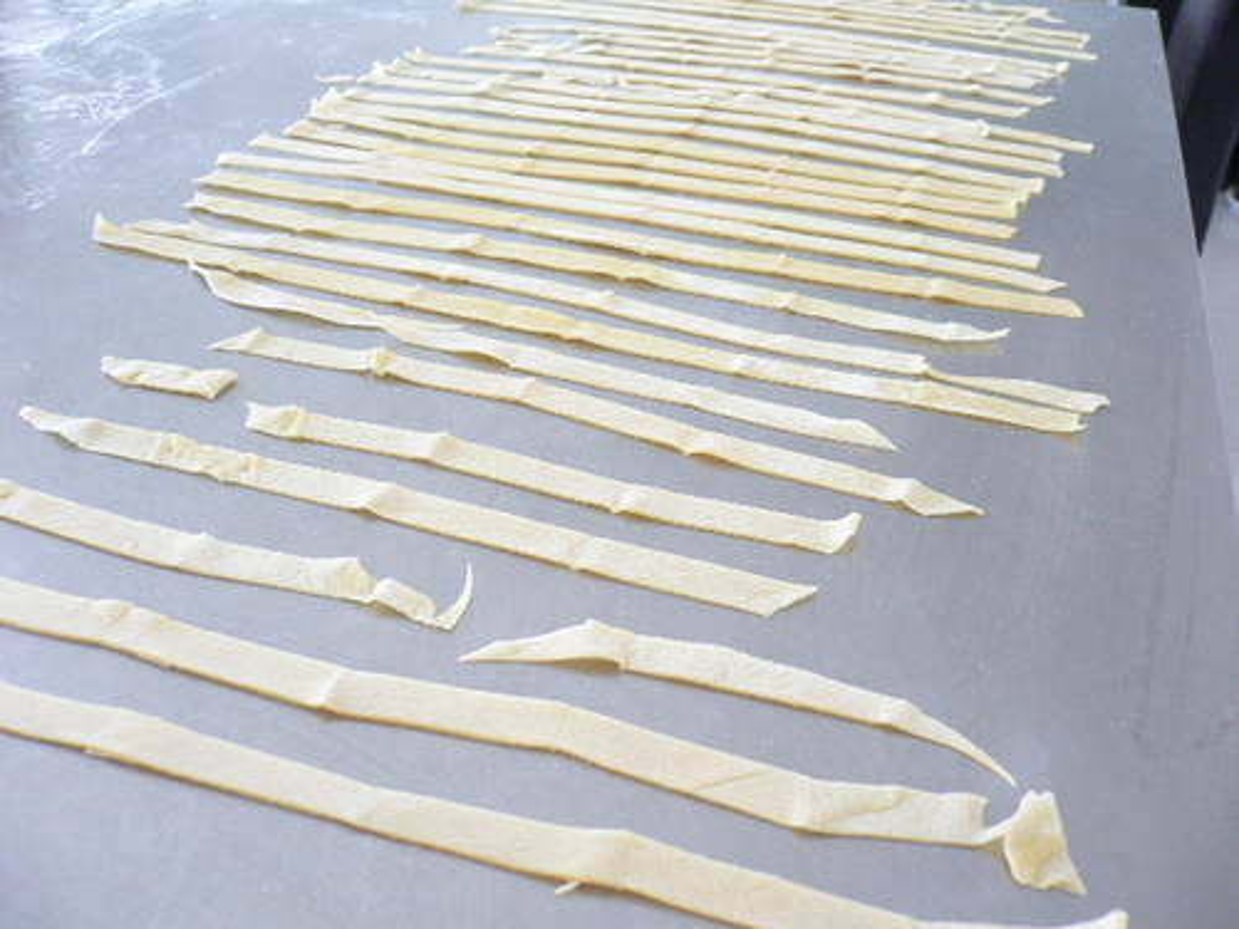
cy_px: 464
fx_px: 1253
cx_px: 620
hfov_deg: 52.6
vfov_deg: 40.7
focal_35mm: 35
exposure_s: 1/25
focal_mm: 5.8
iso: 100
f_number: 2.8
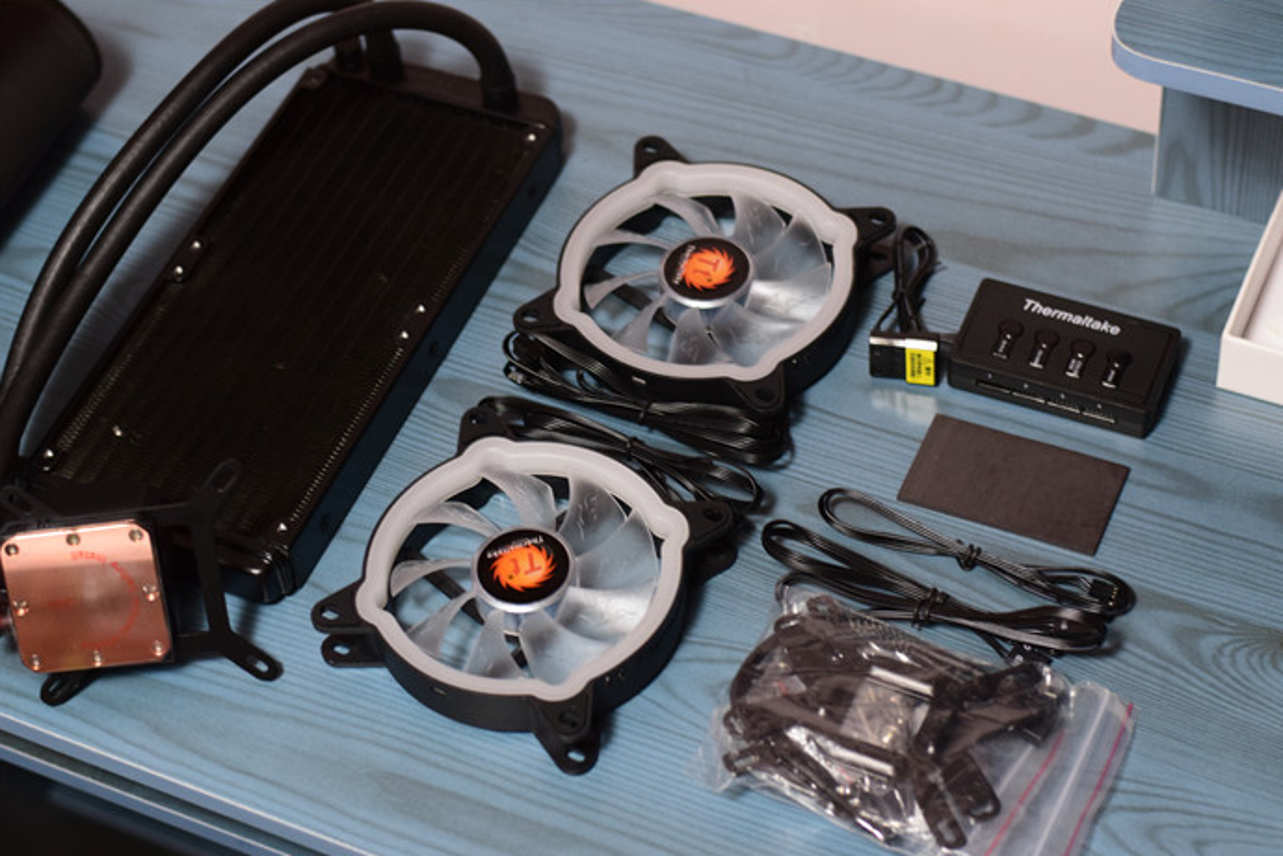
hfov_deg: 26.7
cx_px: 640
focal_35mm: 76
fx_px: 2708
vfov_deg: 17.9
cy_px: 430
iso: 1600
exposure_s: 1/25
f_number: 2.8
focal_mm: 50
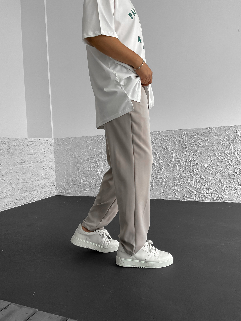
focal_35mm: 29
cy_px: 160
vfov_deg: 61.7
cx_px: 120
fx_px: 269
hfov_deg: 48.2
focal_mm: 3
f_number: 1.8
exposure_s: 1/100
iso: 64
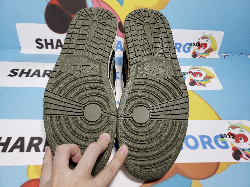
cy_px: 94
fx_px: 188
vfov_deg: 53.1
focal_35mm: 26
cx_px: 125
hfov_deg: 67.3
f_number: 1.5
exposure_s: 1/349
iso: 50
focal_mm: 4.3
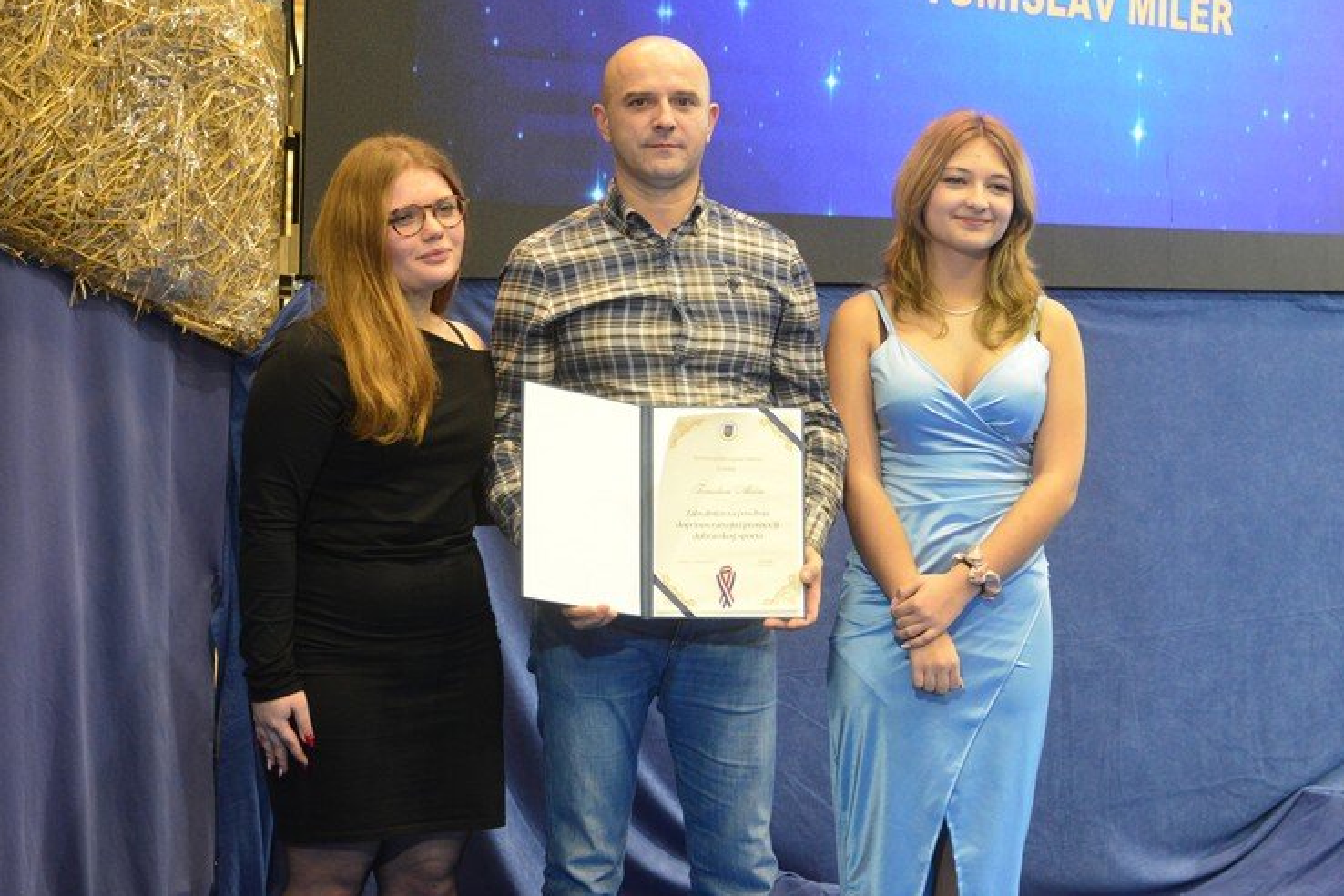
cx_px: 648
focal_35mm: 82
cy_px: 402
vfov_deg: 16.6
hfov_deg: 24.8
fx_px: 3061
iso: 3600
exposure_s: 1/125
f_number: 5
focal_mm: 72
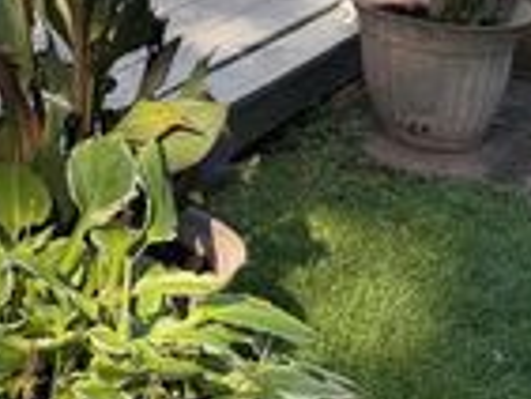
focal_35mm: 101
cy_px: -326
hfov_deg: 17.3
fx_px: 1551
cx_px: -298
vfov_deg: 13.2
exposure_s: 1/1075
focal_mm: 6.76
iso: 100
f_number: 1.78
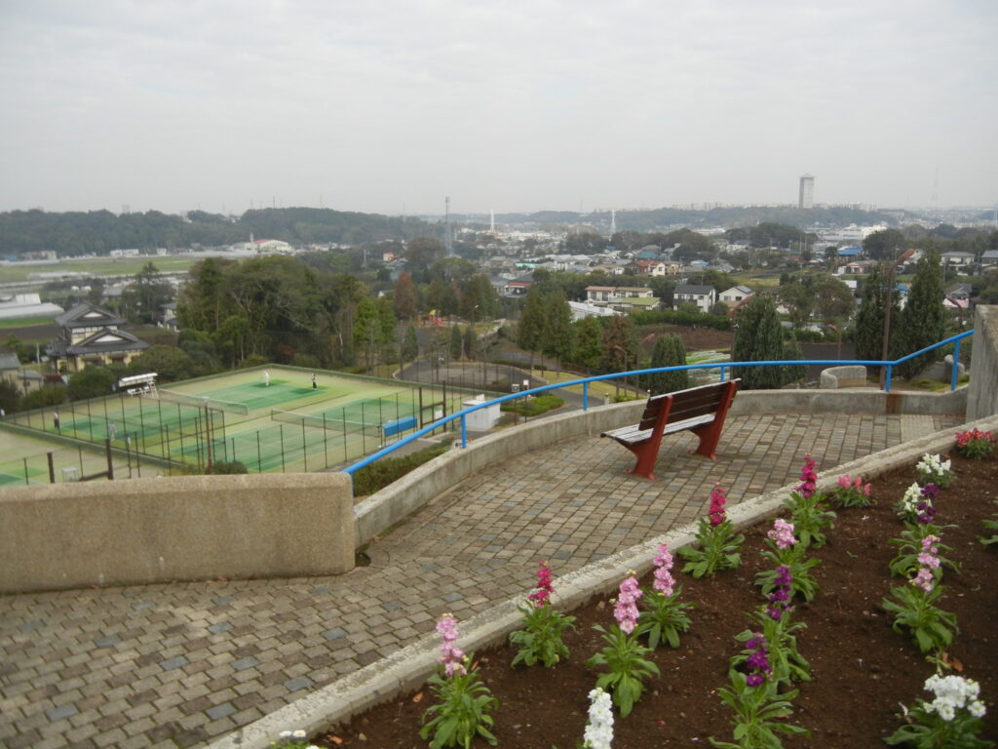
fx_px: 865
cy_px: 374
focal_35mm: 30
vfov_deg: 46.8
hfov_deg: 60.0
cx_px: 499
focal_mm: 5.4
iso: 160
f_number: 3.5
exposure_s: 1/715
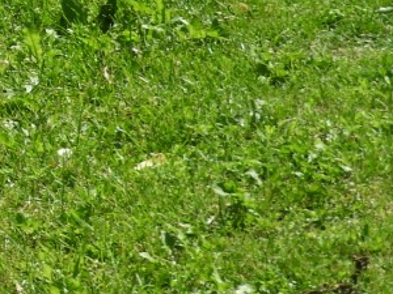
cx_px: -439
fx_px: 7345
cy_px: -363
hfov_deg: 3.0
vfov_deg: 2.3
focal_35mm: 647
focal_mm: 24.2
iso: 100
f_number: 5
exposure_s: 1/400
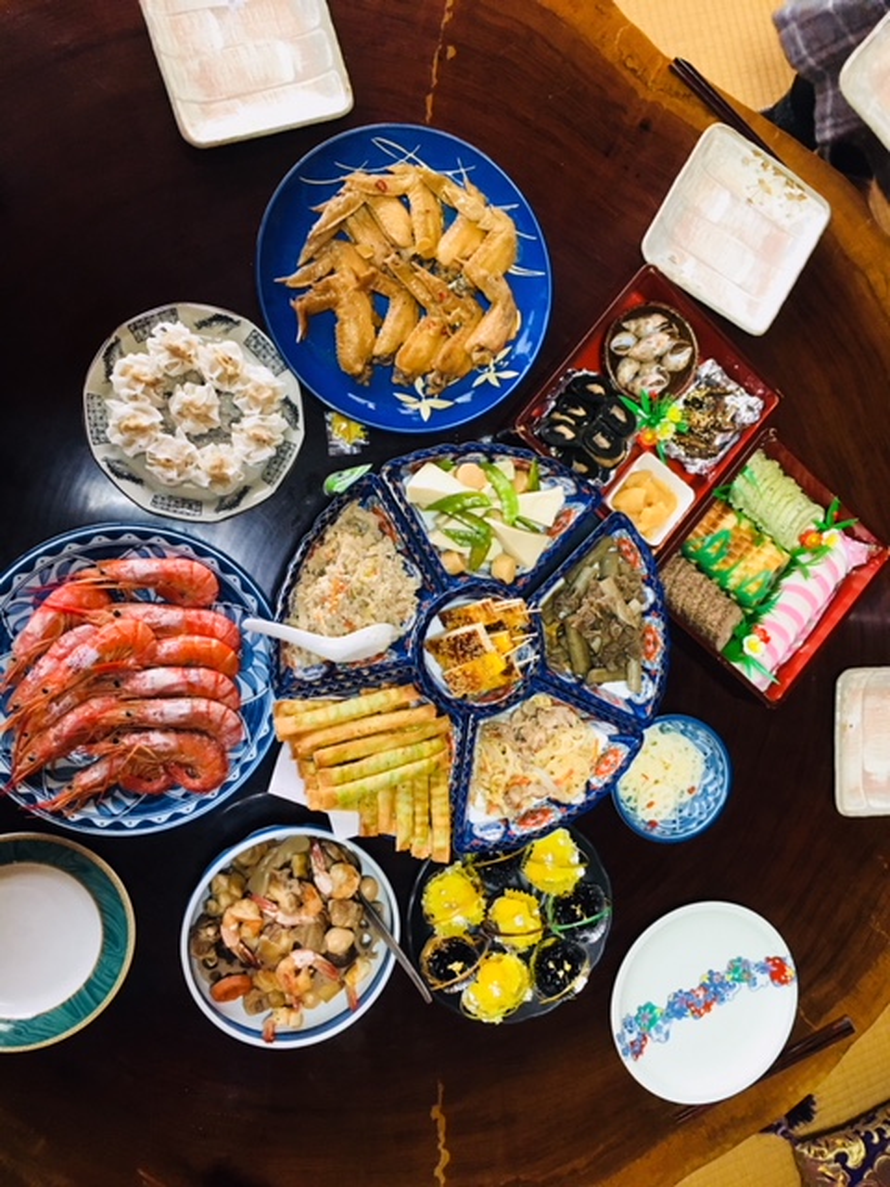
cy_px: 594
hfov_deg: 48.2
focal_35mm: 29
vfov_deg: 61.7
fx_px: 994
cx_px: 445
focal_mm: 4.15
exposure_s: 1/30
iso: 160
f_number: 2.2
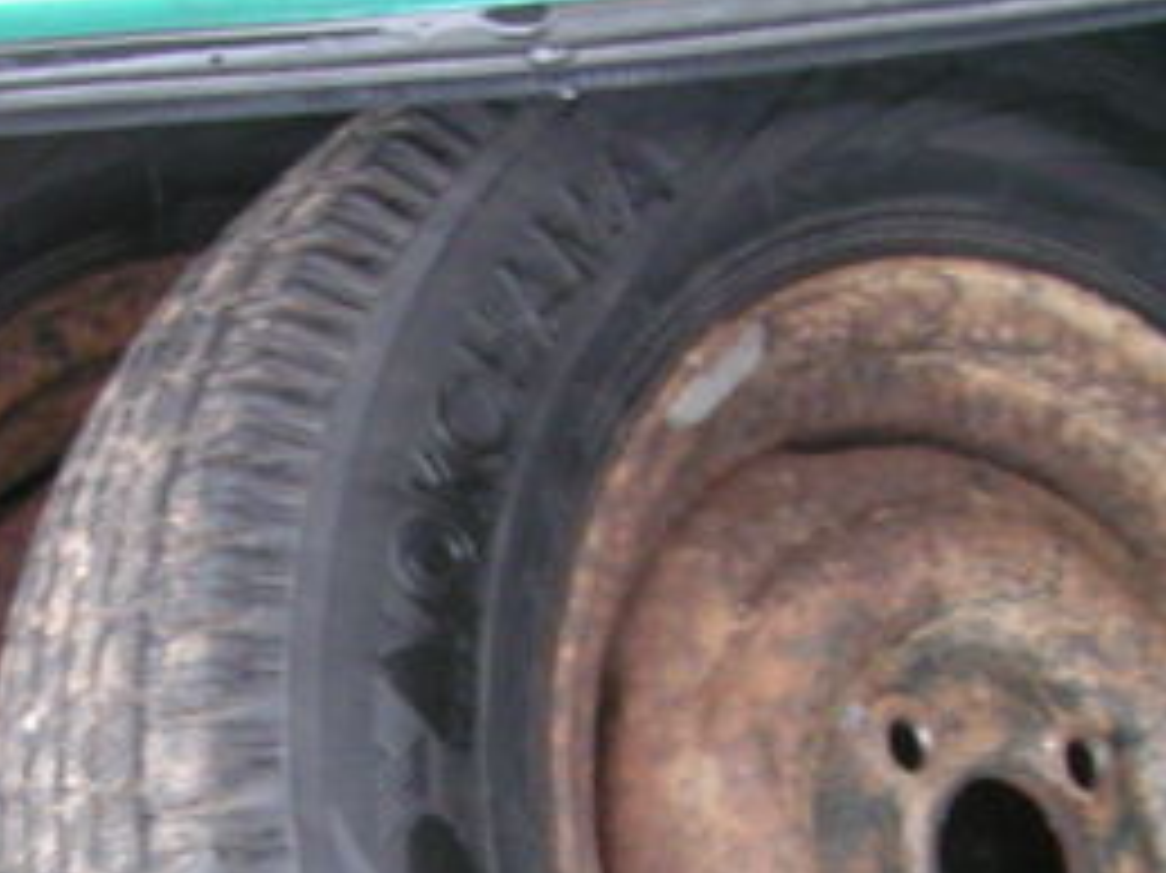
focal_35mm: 94
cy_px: 778
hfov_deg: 20.7
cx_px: 306
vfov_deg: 15.5
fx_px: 3165
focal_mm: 5.8
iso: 200
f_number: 2.8
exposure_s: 1/8
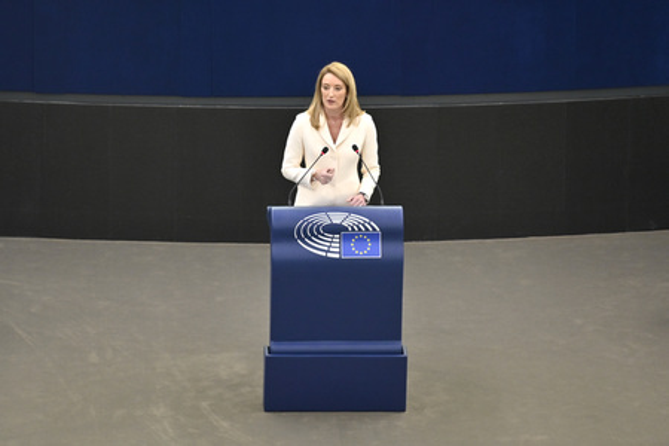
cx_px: 334
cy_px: 223
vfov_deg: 6.9
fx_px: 3716
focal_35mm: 200
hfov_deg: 10.3
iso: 1000
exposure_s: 1/320
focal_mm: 200
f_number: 2.8
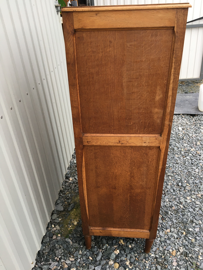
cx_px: 102
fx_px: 227
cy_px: 135
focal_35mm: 29
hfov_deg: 48.2
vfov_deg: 61.7
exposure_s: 1/33
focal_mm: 4.15
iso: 25
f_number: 2.2
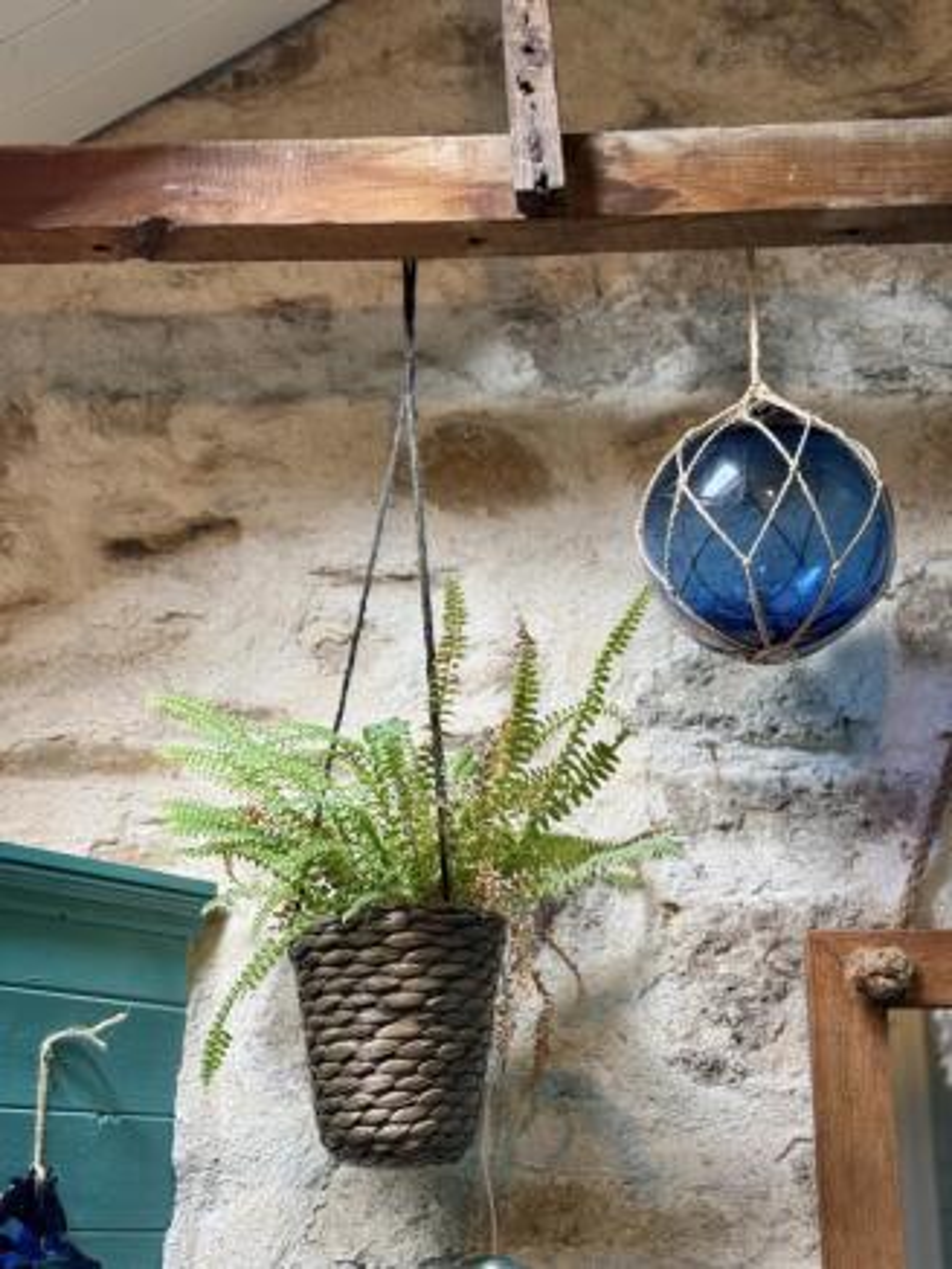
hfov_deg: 30.3
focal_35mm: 48
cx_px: 476
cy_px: 634
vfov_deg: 39.6
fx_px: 1759
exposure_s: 1/90
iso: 100
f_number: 1.78
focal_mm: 6.76
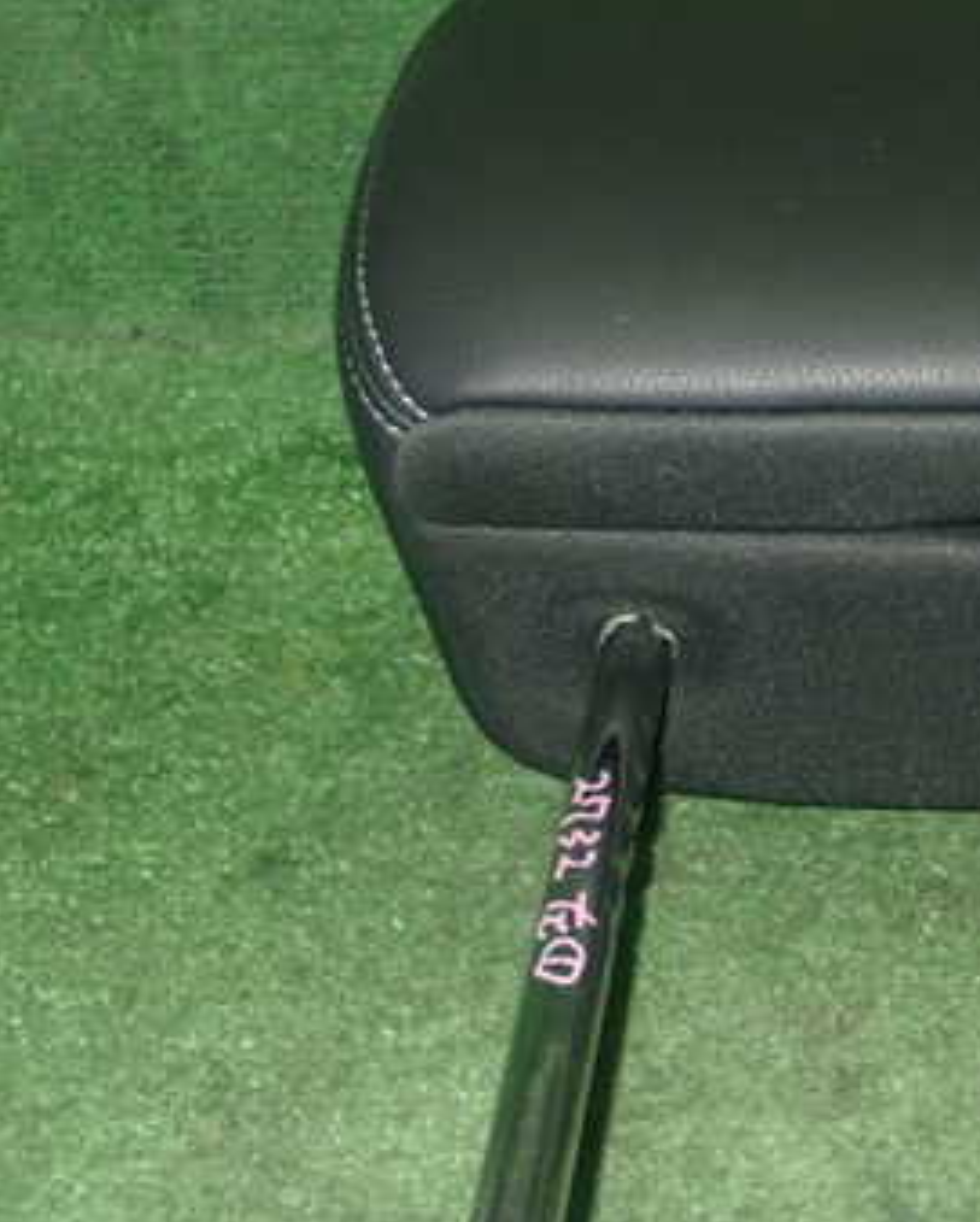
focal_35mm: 71
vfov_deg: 26.7
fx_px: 2571
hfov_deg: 20.8
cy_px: 691
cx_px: 1020
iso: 800
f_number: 8
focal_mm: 7.31
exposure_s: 1/40
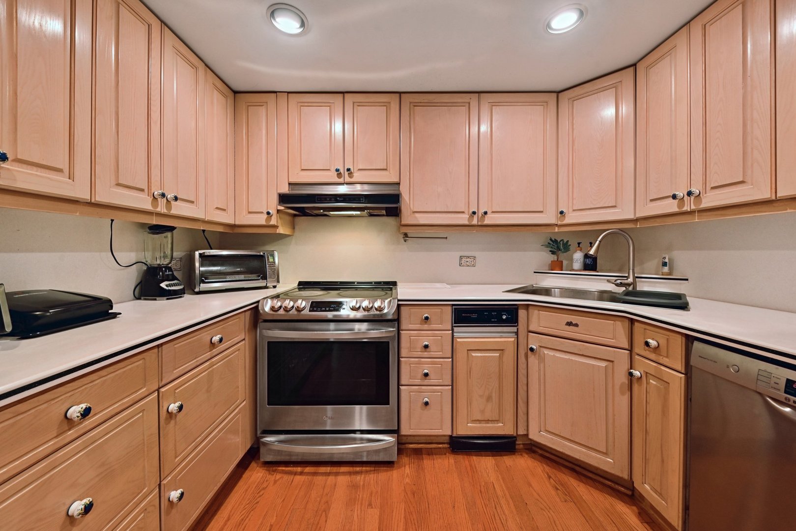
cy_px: 266
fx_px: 265
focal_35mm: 12
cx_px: 398
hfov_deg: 112.6
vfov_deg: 90.0
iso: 320
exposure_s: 1/15
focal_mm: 12
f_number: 8
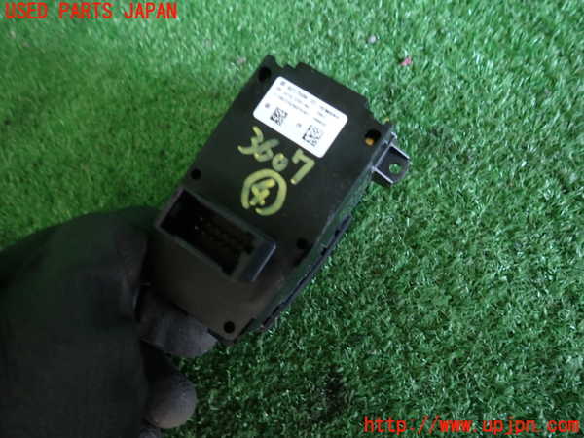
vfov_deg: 54.9
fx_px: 422
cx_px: 292
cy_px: 219
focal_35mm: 25
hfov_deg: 69.4
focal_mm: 4.5
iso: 200
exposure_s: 1/30
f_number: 2
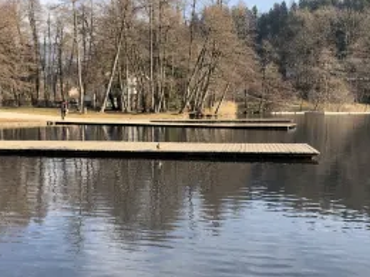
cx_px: 182
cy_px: 172
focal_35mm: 43
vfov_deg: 33.4
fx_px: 460
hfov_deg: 43.8
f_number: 1.8
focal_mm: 3.99
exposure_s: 1/414
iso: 20
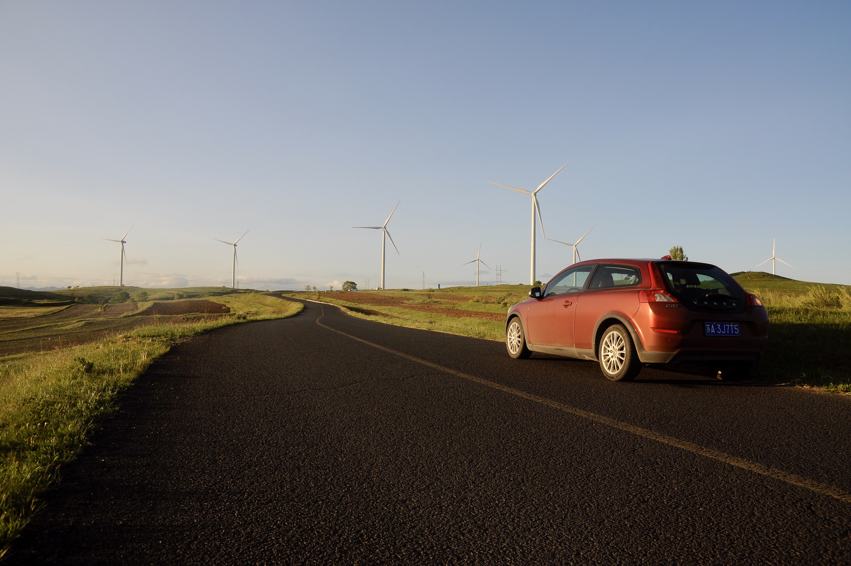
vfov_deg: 50.3
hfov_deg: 70.5
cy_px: 283
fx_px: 602
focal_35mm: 26
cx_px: 426
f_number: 5.6
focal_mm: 17
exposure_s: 1/350
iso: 100
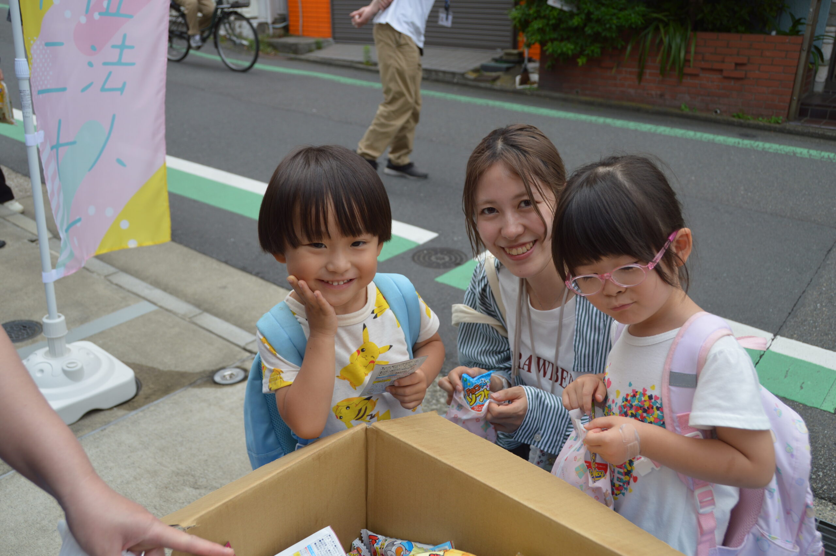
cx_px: 418
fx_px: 696
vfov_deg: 43.5
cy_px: 278
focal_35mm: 30
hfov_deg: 62.0
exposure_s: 1/250
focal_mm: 20
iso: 100
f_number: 3.5
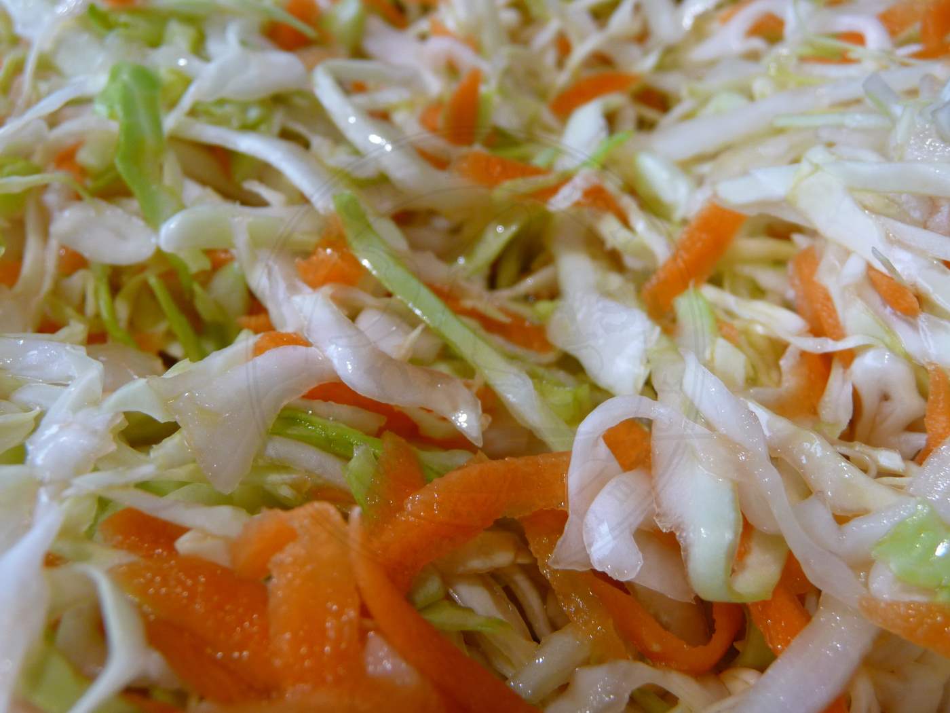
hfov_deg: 56.8
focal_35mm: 32
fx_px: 878
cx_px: 475
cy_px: 356
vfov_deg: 44.2
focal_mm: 5.3
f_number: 3.5
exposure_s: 1/30
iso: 125
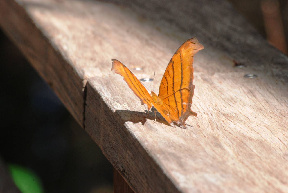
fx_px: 3604
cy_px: 96
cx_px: 144
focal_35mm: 450
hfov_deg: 4.6
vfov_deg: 3.1
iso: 400
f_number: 14
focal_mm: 300
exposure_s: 1/160
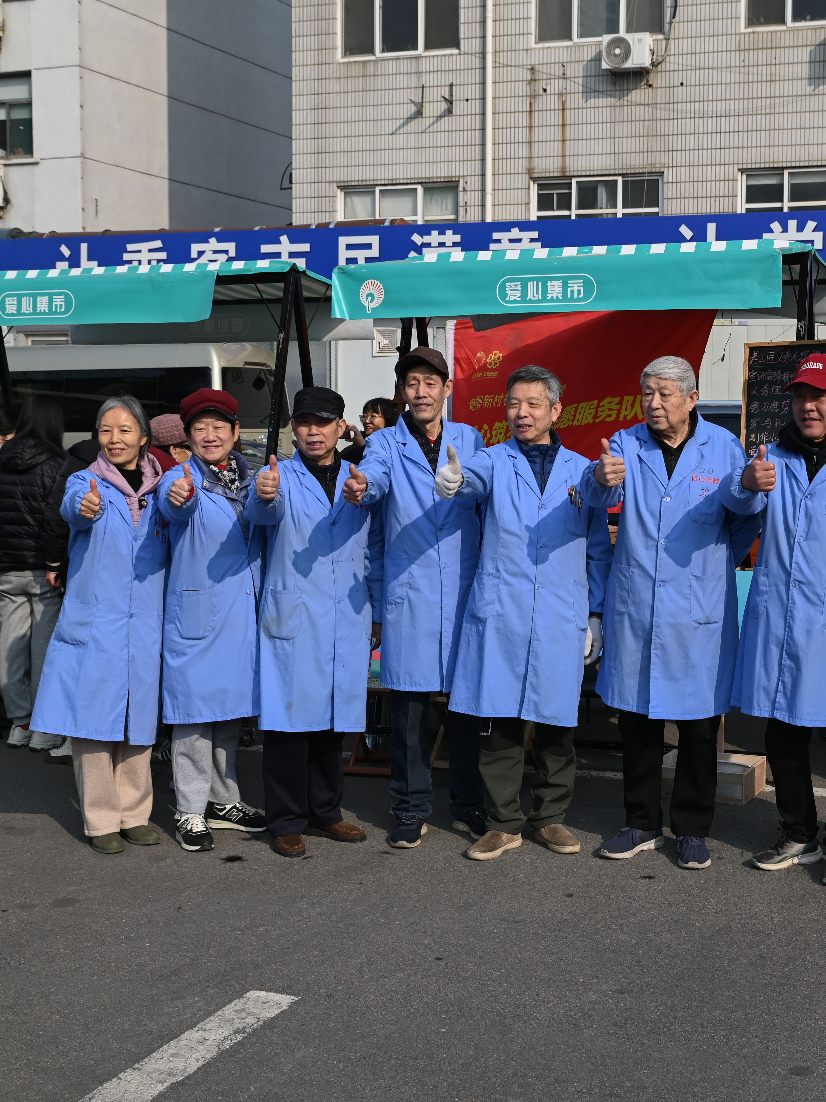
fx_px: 1623
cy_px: 547
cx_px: 569
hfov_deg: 28.3
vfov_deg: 37.5
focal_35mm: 51
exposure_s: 1/1600
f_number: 8
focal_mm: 35
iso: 400
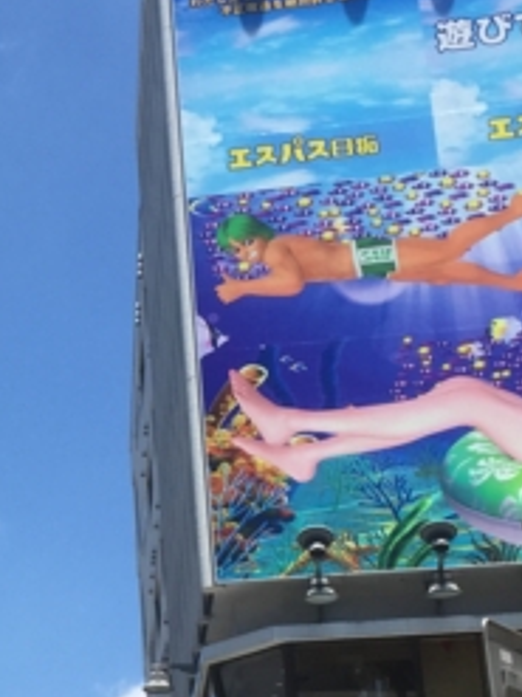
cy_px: 454
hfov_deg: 15.1
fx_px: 1892
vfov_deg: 20.8
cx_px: -127
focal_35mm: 94
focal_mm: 4.15
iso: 32
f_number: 2.2
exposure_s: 1/1647
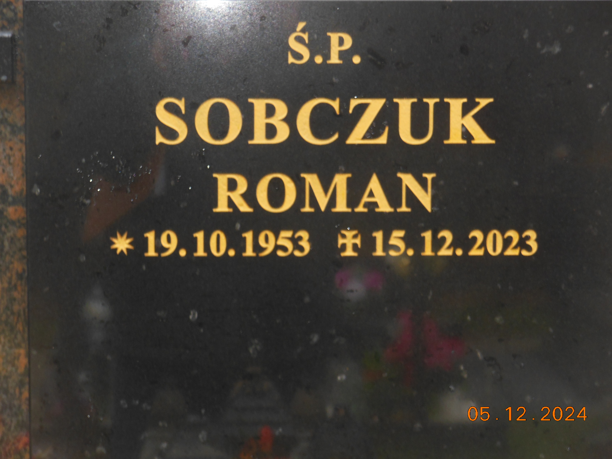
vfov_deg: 11.7
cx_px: 306
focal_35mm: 127
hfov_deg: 15.5
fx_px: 2245
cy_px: 230
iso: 200
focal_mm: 22.6
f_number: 5
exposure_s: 1/60
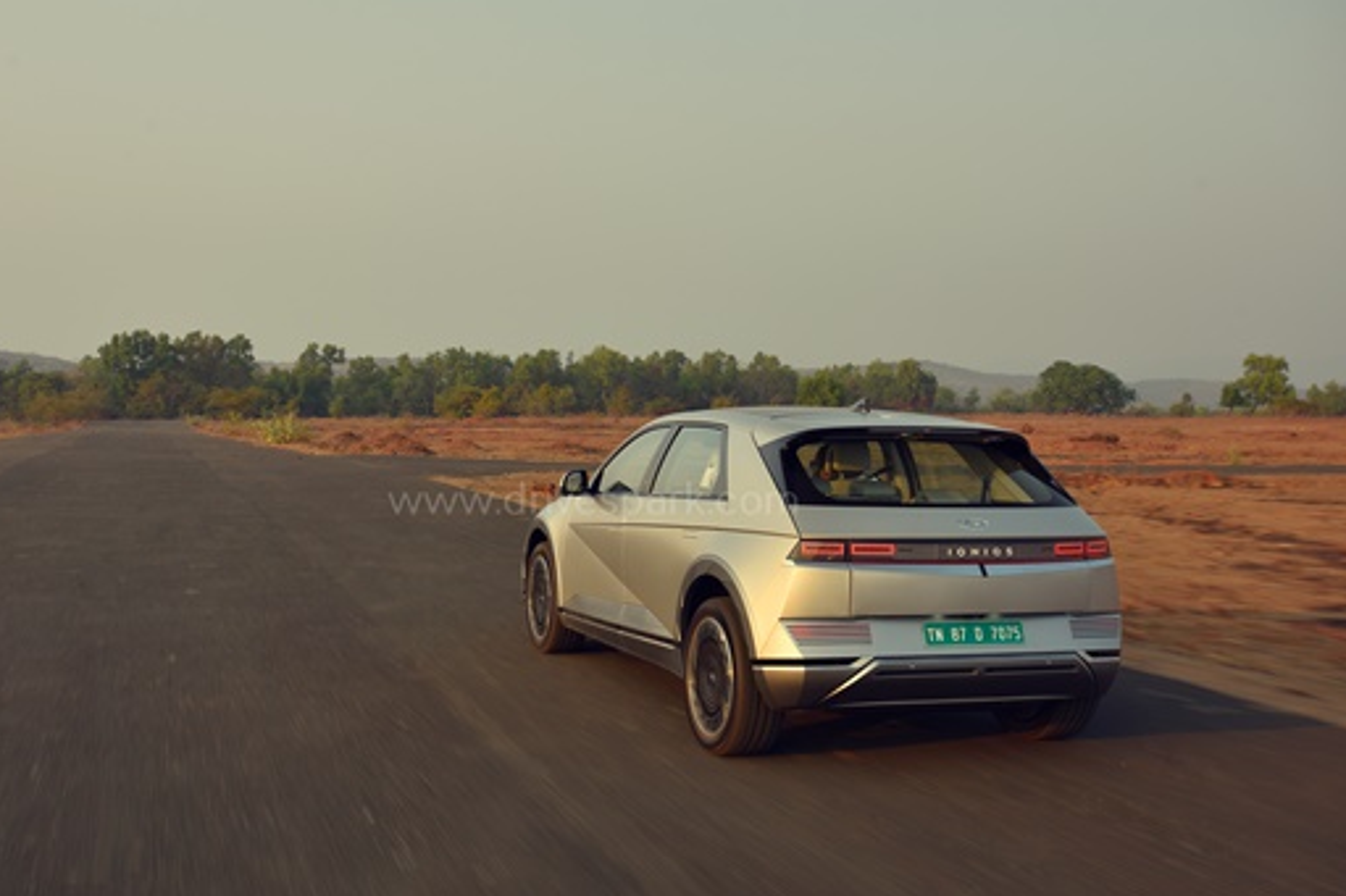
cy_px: 502
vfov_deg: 32.6
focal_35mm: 41
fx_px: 1532
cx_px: 592
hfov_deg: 47.3
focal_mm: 35
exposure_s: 1/30
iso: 31
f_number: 6.3
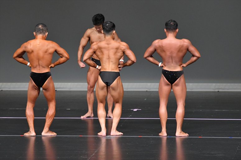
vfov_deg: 4.8
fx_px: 1907
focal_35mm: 285
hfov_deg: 7.2
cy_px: 80
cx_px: 120
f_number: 5.6
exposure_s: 1/400
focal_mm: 190
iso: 5000
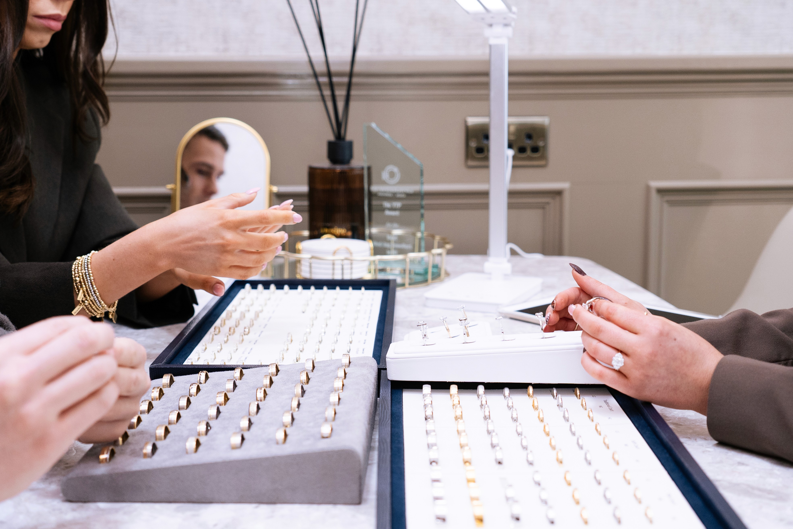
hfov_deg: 41.1
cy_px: 264
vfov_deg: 28.1
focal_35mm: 48
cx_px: 396
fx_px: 1057
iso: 800
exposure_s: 1/160
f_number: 3.2
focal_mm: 32
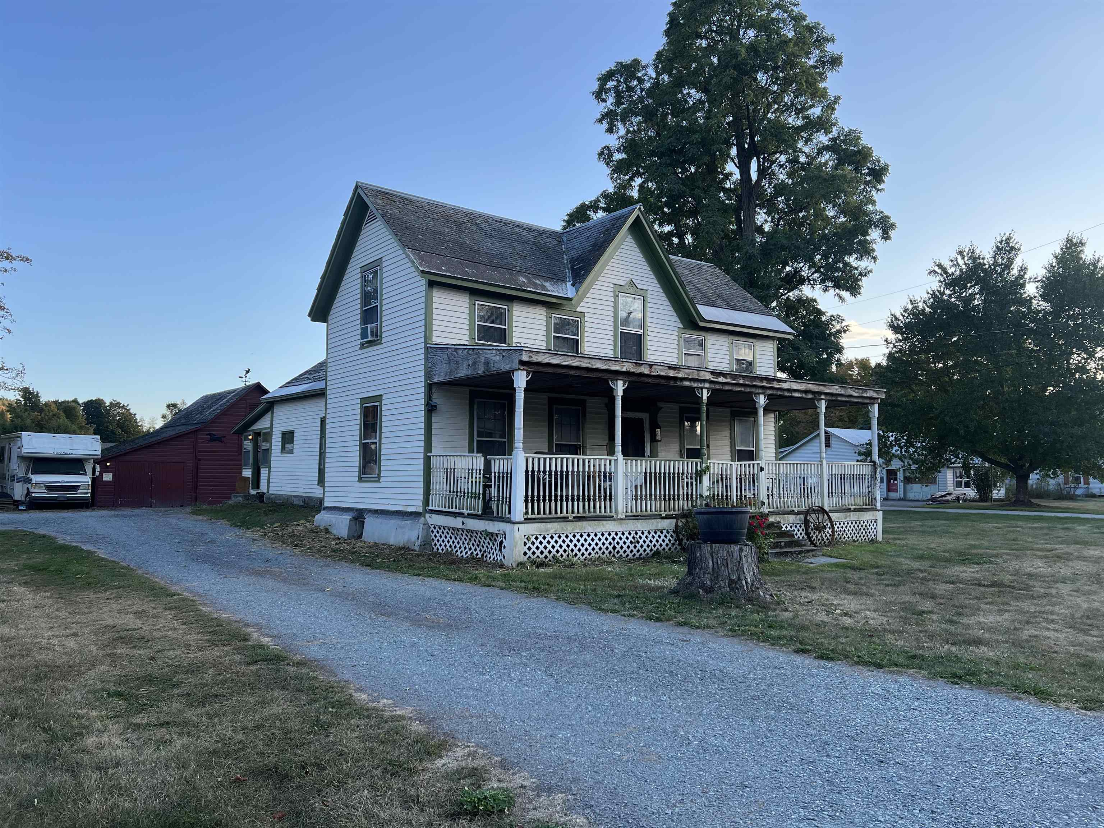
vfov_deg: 53.1
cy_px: 414
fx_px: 829
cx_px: 552
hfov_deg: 67.3
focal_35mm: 26
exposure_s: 1/873
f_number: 1.5
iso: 50
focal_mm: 5.7
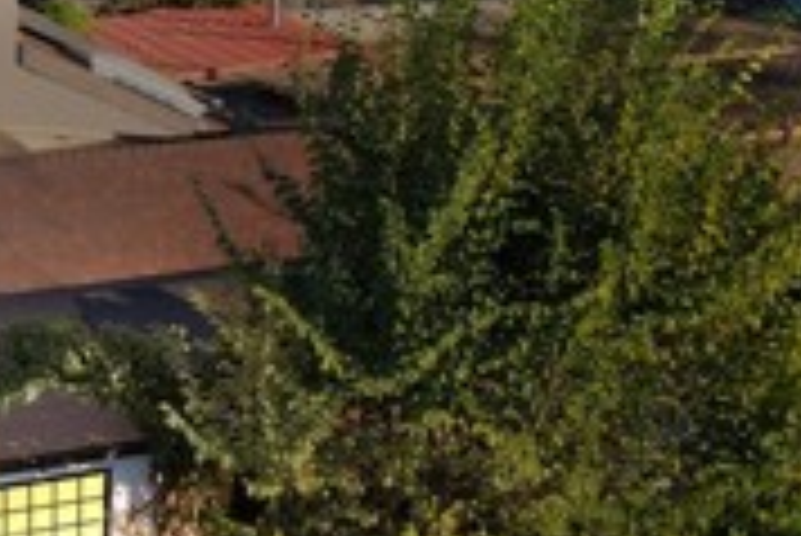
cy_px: 273
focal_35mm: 79
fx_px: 1759
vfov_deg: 17.3
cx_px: 14
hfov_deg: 24.6
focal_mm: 8.38
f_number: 2.8
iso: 100
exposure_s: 1/725
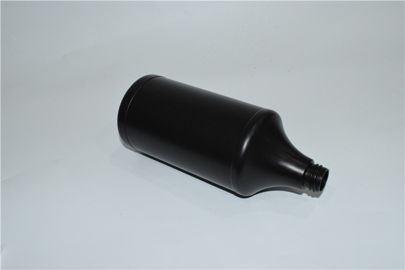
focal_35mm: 38
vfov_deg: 35.5
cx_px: 202
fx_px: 422
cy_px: 135
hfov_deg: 51.3
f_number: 14
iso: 4000
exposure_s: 1/125
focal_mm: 25
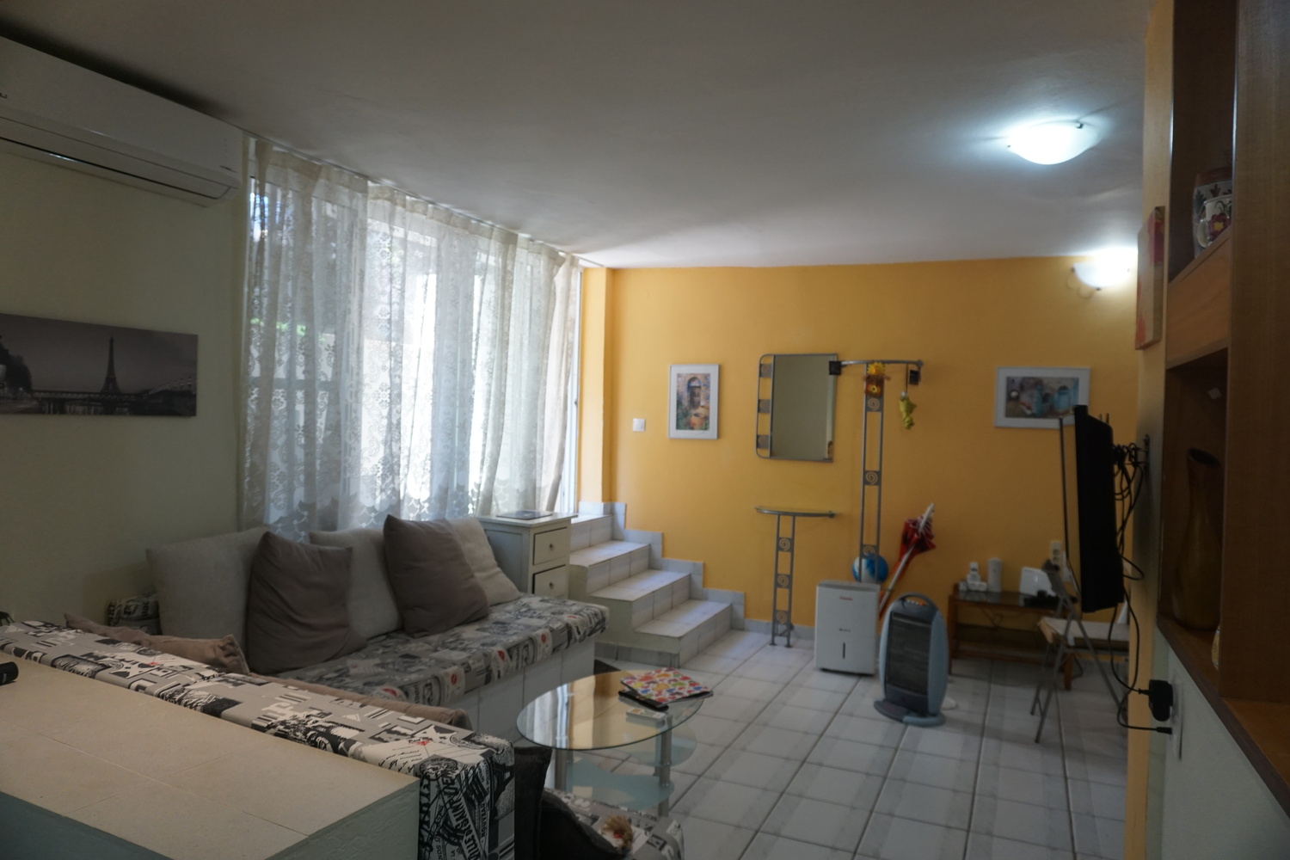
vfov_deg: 53.1
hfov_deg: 73.7
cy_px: 430
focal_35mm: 24
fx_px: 860
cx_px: 645
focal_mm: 16
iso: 640
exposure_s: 1/160
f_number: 4
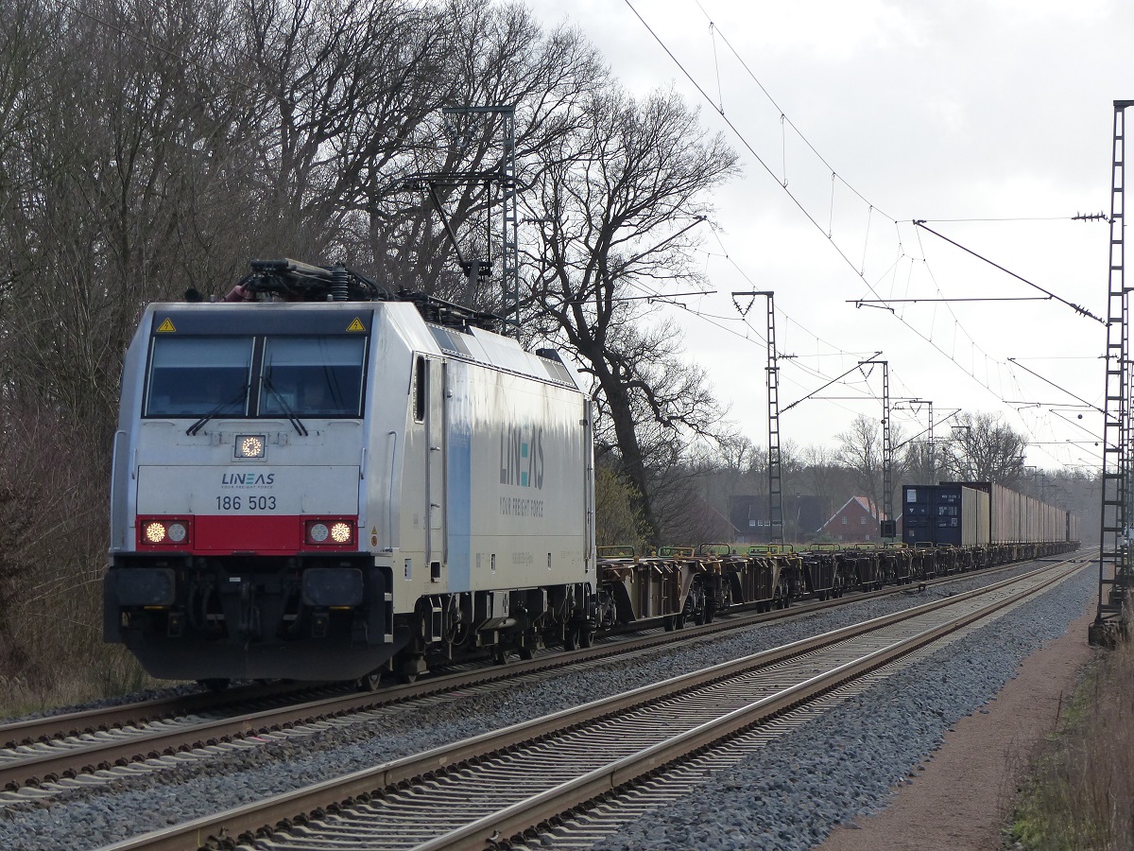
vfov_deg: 9.8
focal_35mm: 152
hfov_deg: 13.0
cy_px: 426
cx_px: 567
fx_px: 4979
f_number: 4
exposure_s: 1/640
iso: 160
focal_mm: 27.4
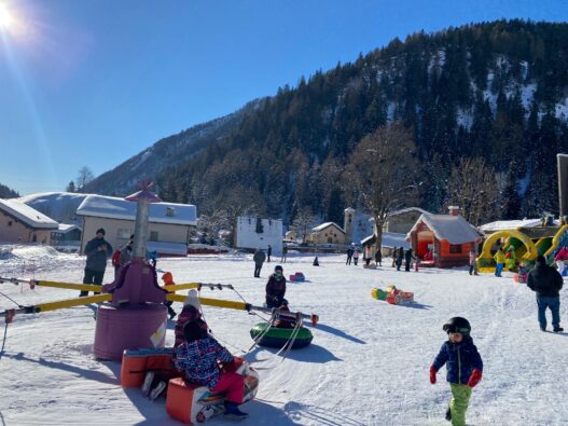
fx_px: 427
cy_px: 213
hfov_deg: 67.3
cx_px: 284
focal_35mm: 26
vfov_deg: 53.0
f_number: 1.8
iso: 32
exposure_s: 1/5236
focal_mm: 4.25
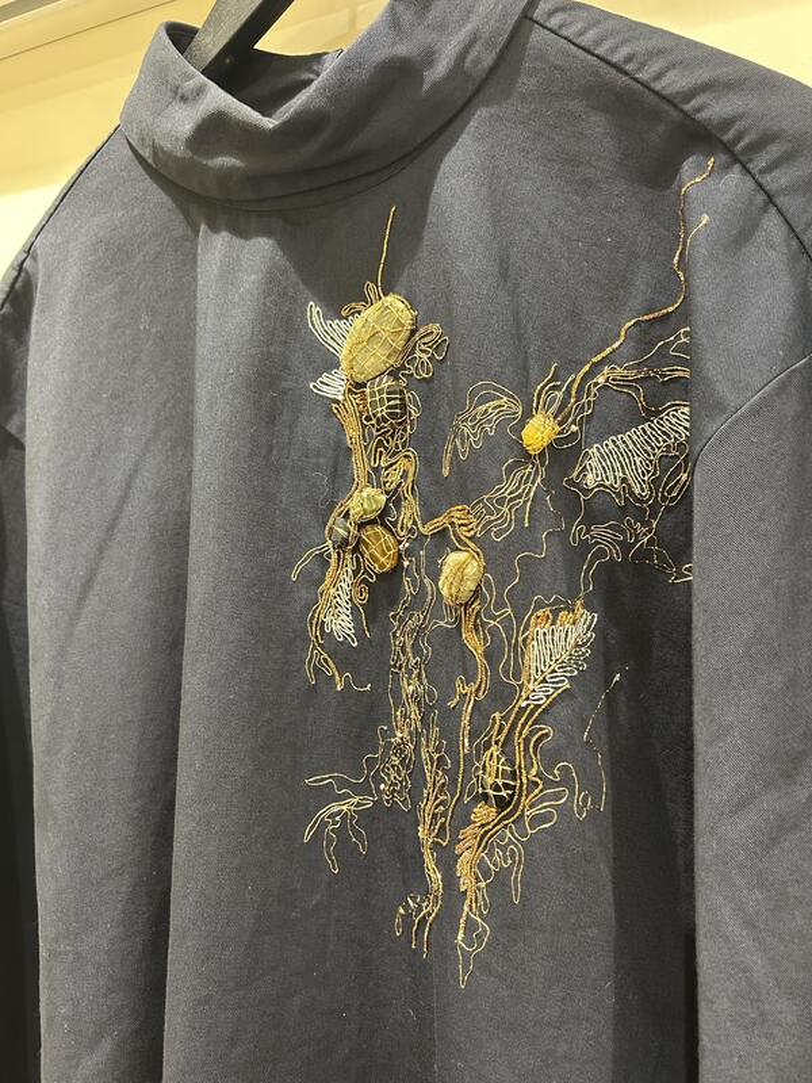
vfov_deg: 67.3
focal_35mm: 26
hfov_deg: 53.1
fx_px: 813
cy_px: 542
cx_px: 406
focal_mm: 5.7
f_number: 1.5
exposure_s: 1/50
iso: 200
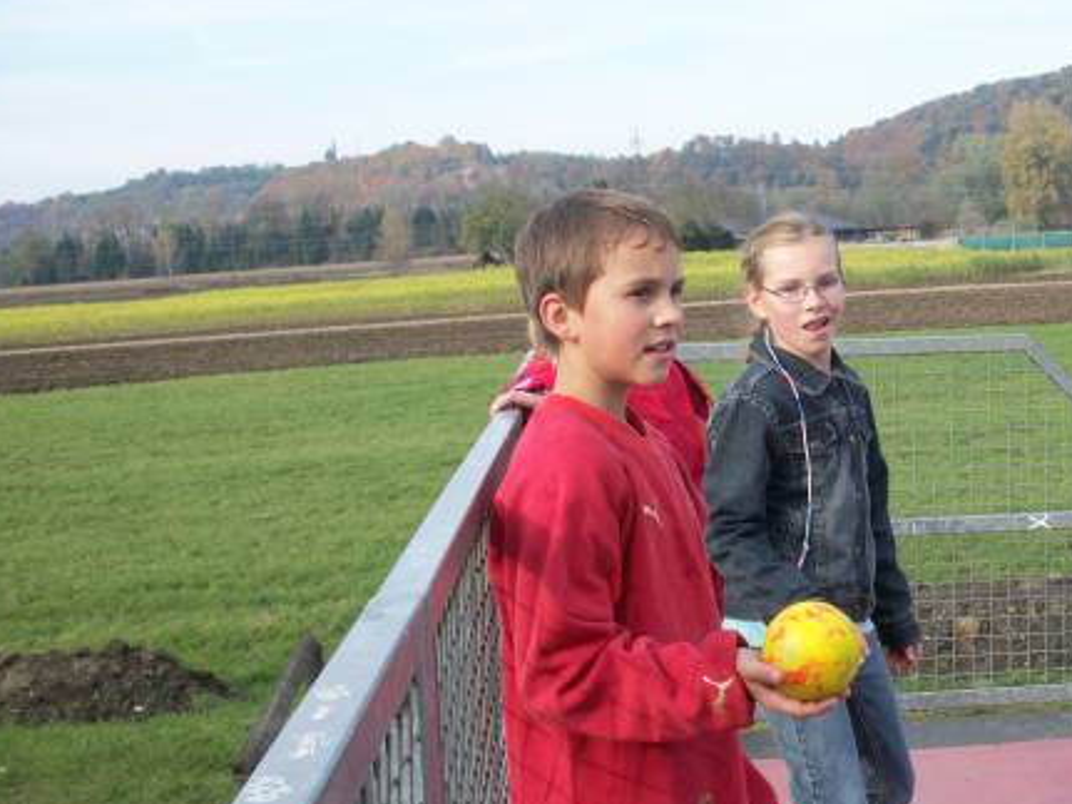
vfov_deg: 27.8
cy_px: 543
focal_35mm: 52
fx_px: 1610
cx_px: 766
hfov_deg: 36.2
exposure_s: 1/400
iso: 80
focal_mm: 6.3
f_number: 3.1
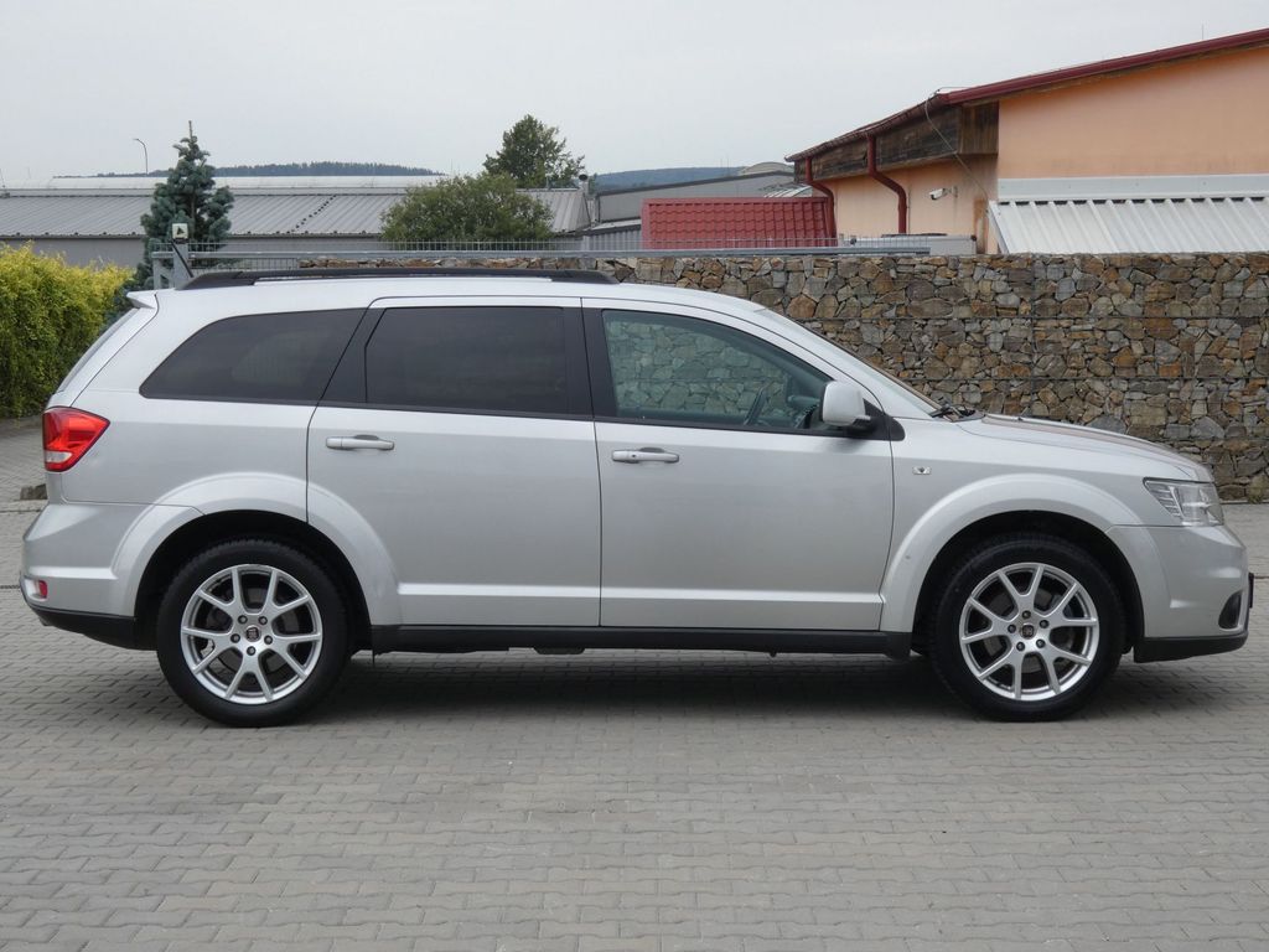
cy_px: 476
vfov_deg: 24.0
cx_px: 634
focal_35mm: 61
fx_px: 2236
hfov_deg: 31.7
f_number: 5.6
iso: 80
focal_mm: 10.8
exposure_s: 1/200
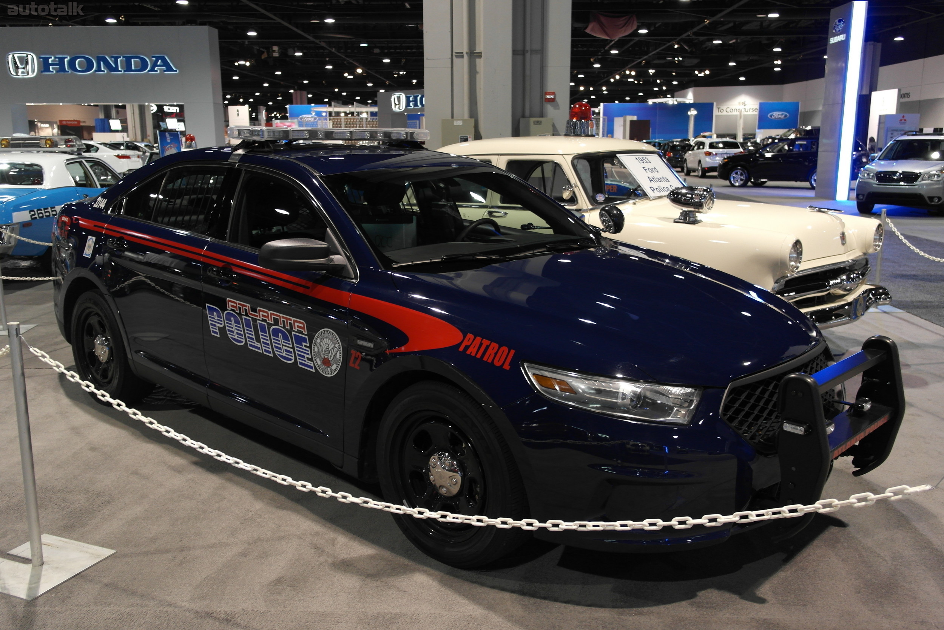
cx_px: 472
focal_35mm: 30
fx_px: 787
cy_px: 315
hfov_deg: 61.9
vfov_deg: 43.6
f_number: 3.5
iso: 400
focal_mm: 20
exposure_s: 1/30
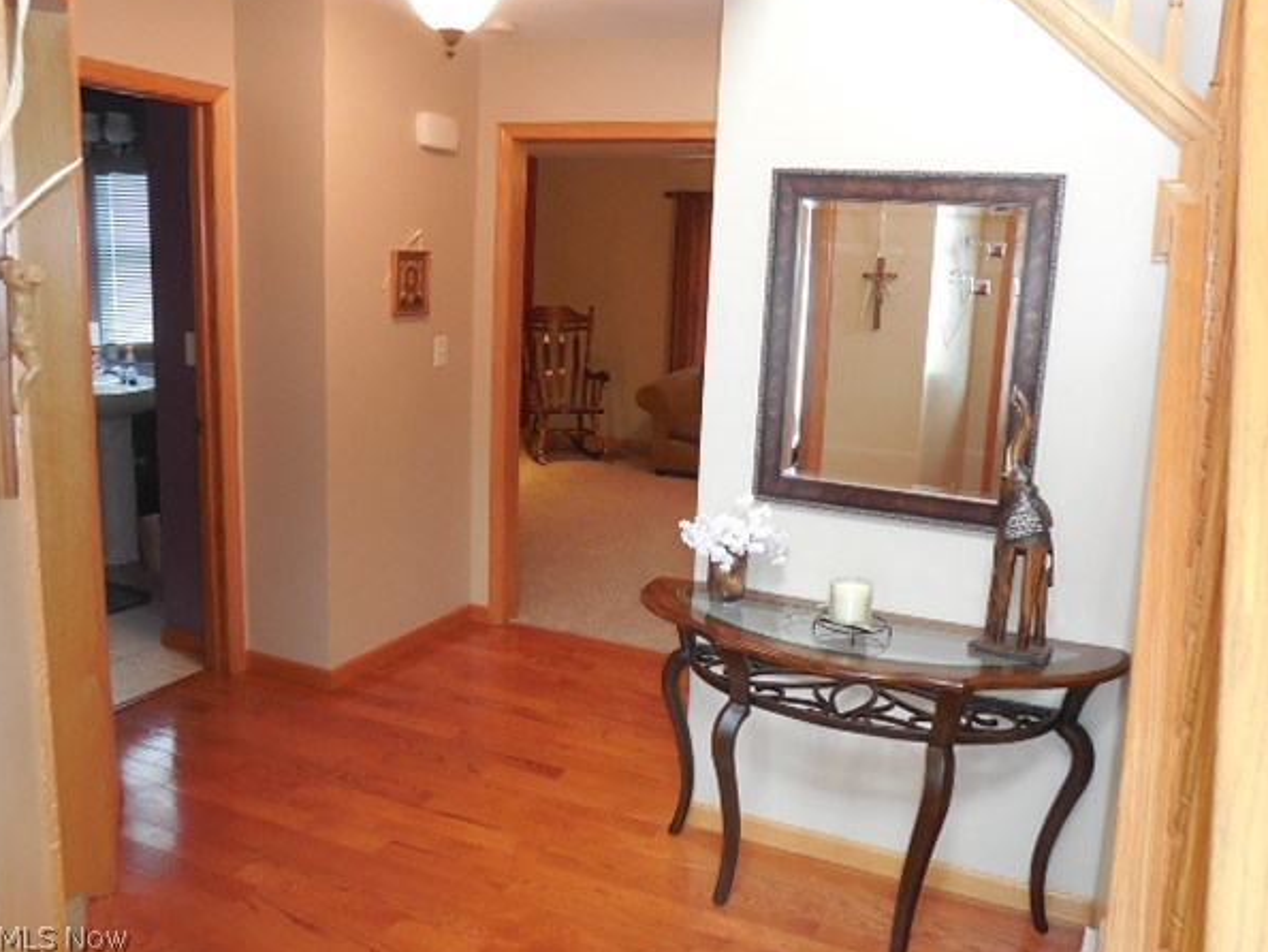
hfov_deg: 63.4
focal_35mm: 28
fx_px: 1026
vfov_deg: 49.8
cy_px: 448
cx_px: 672
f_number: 3.5
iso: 400
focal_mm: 4.6
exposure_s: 1/20
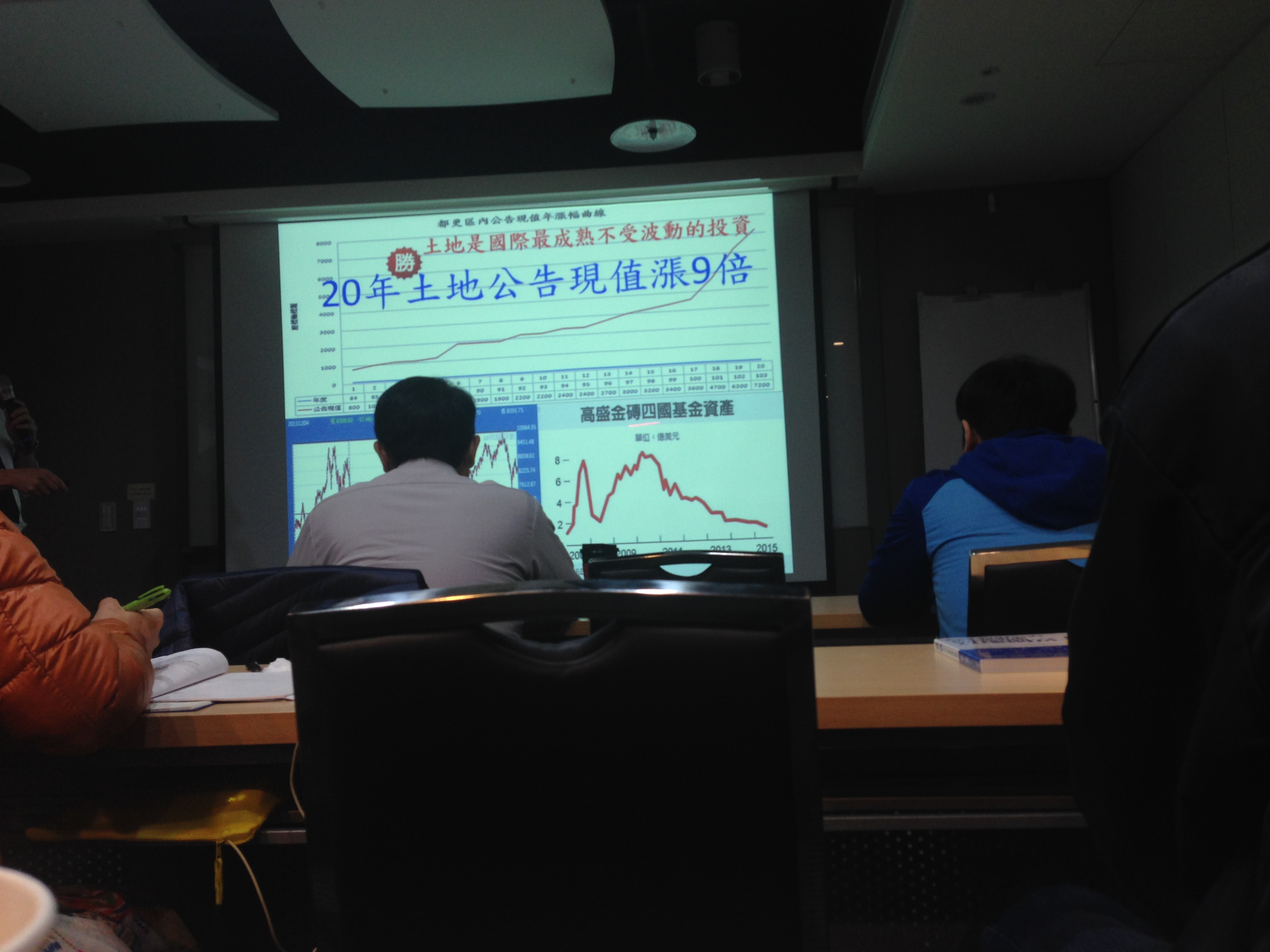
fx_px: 1211
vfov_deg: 42.9
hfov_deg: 55.4
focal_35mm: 33
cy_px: 476
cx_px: 635
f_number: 2.4
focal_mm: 4.12
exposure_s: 1/30
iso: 50
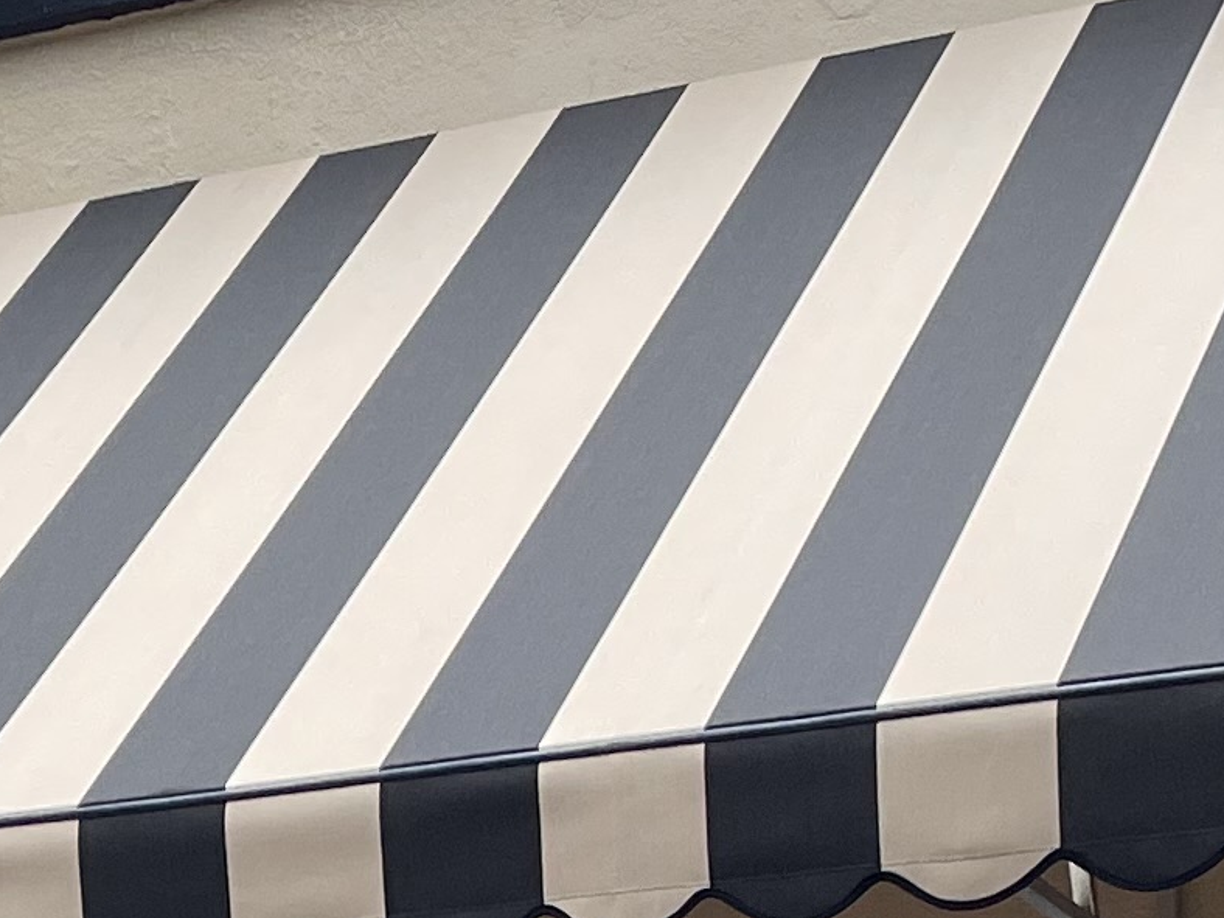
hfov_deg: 14.4
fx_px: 4703
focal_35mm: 133
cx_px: -231
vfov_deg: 10.3
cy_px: 1799
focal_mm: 4.2
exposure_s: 1/121
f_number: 1.6
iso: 80
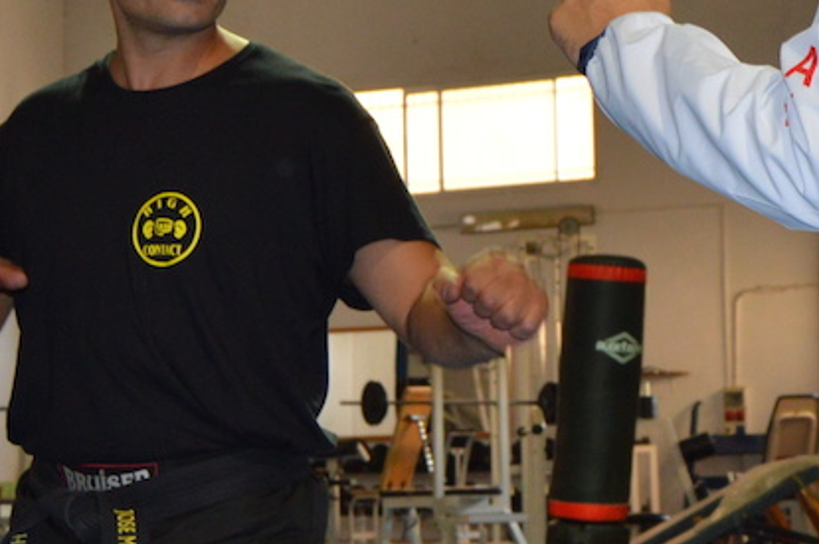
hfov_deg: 18.8
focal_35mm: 106
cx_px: 791
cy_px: 348
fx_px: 2409
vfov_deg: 12.9
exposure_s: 1/60
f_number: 3.5
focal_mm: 18
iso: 450
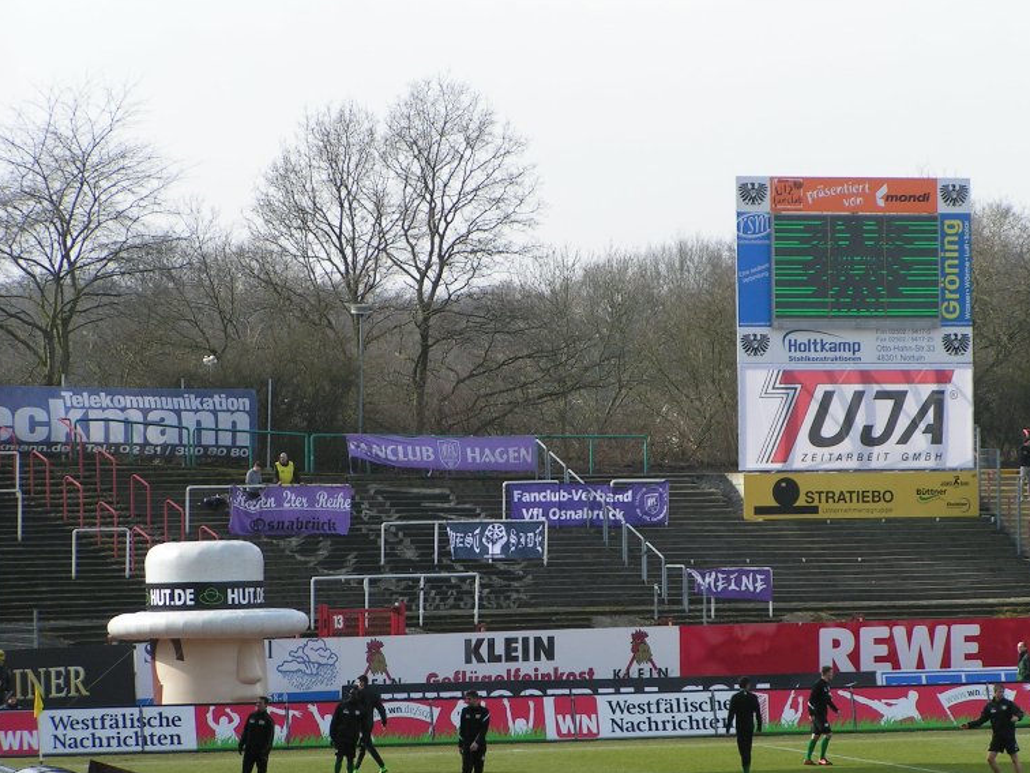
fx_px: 5415
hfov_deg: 10.9
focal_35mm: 182
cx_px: 538
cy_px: 399
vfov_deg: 8.2
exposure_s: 1/320
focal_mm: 26.3
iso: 50
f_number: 5
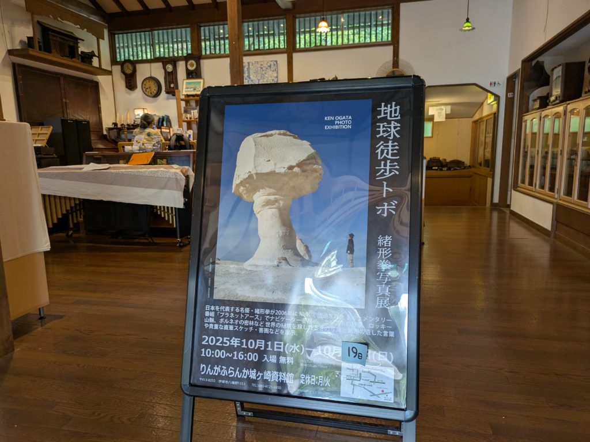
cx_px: 295
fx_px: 426
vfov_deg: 54.9
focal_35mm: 25
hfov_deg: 69.4
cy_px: 221
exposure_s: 1/33.3
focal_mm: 5.43
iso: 61
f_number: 1.89
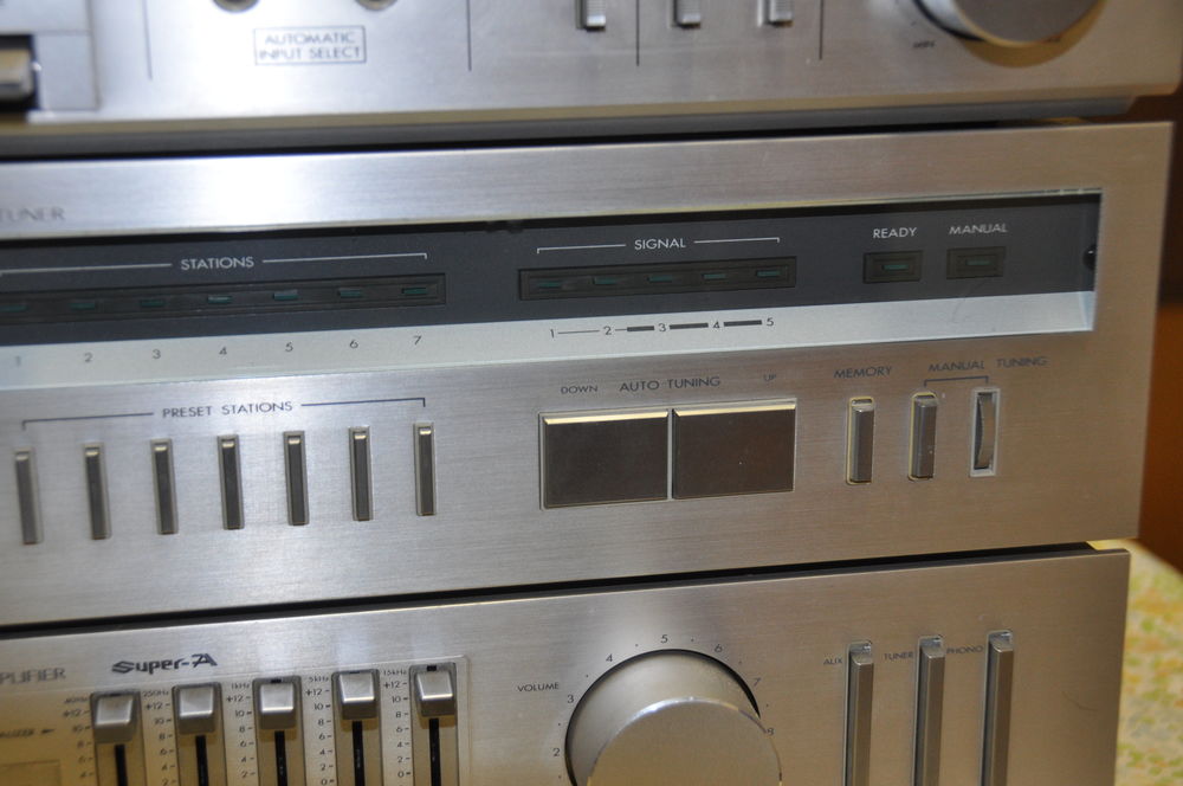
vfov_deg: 25.0
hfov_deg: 36.9
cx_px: 592
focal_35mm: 54
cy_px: 393
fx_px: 1772
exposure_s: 1/60
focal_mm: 36
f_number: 4.2
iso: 800
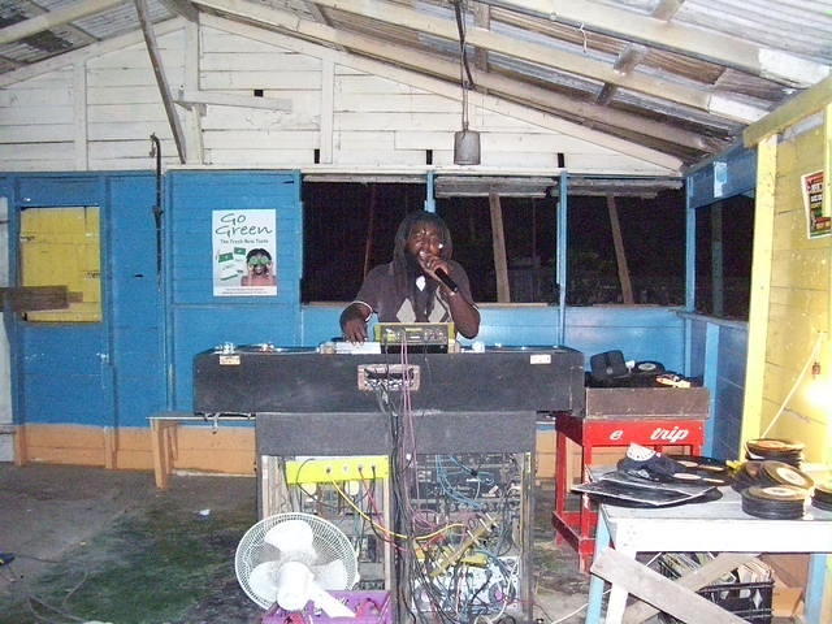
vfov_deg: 39.7
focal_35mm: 36
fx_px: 865
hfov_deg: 51.4
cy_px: 312
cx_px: 416
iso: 1250
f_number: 2.7
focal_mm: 6
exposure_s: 1/60
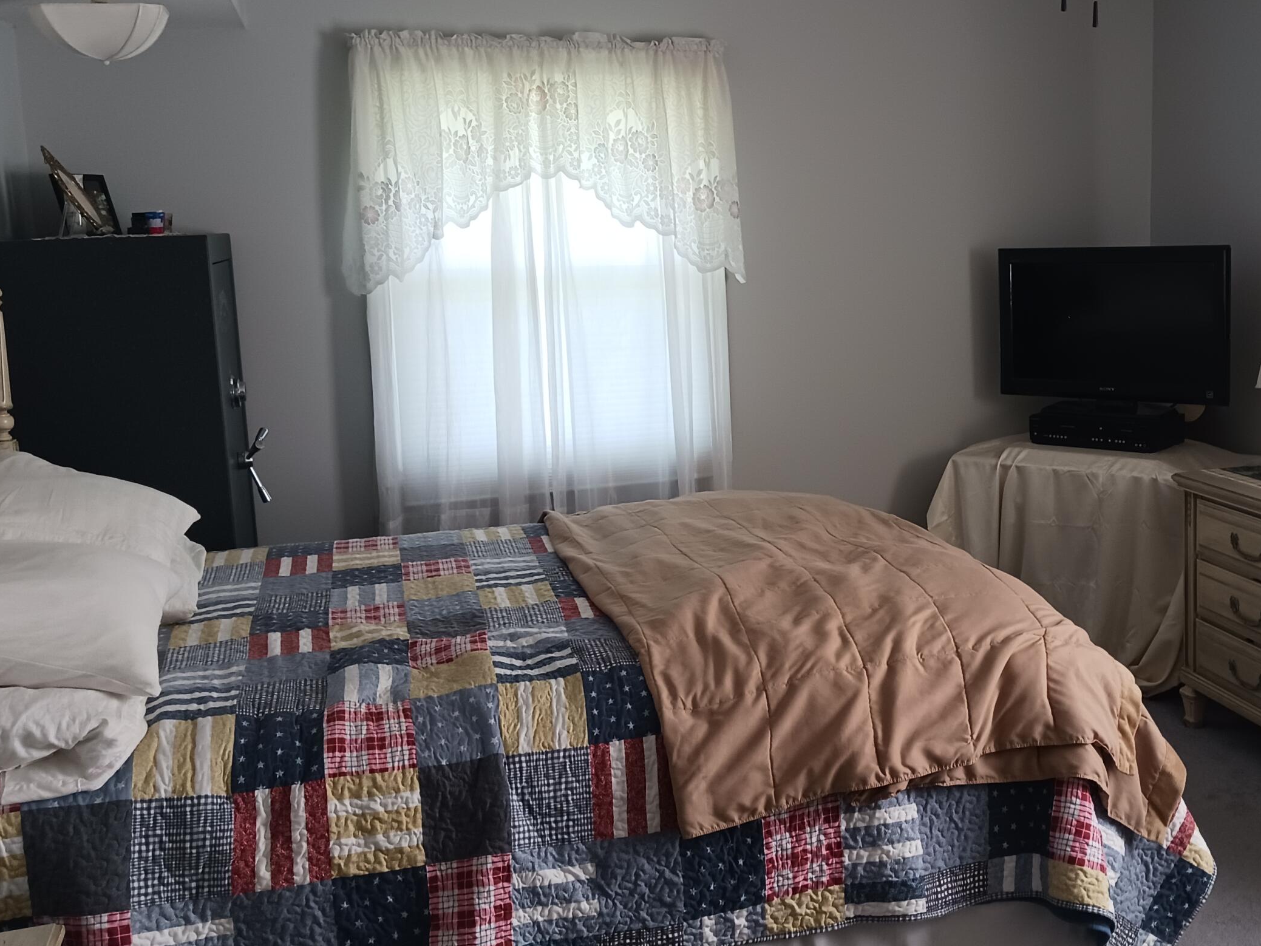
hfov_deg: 47.1
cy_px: 429
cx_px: 837
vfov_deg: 36.8
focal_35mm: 39
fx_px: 1421
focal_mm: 4
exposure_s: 1/30
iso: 200
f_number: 1.8
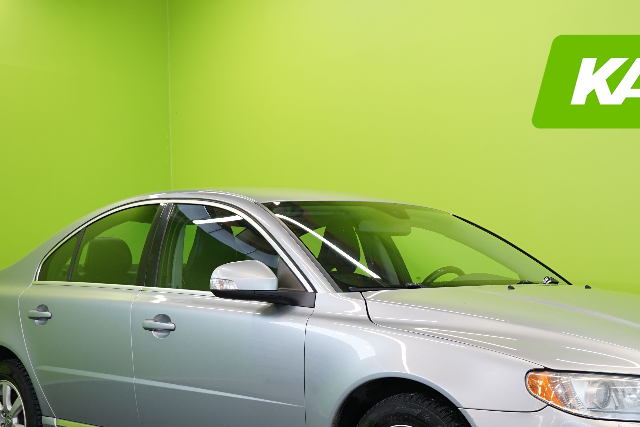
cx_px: 395
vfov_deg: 21.2
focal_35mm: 63
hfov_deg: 31.8
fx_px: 1120
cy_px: 363
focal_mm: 37
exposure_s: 1/30
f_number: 5
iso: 320
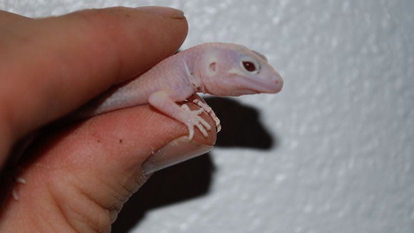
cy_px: 101
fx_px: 961
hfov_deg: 24.3
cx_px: 208
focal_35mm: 88
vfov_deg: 13.8
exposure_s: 1/60
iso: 200
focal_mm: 55
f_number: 5.6
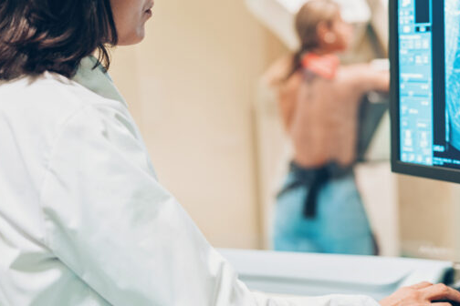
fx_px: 882
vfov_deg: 19.7
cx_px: 276
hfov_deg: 29.2
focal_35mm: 69
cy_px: 109
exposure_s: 1/100
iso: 800
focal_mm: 50
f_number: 2
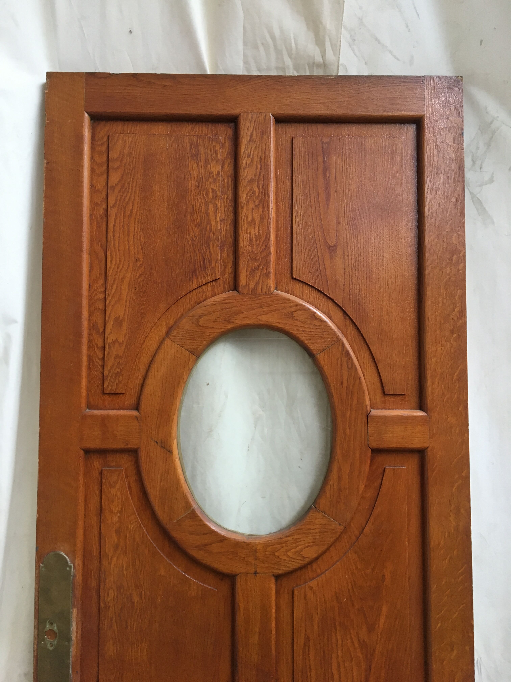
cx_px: 256
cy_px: 341
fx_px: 571
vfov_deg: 61.7
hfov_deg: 48.2
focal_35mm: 29
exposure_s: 1/33
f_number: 2.2
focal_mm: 4.15
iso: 80
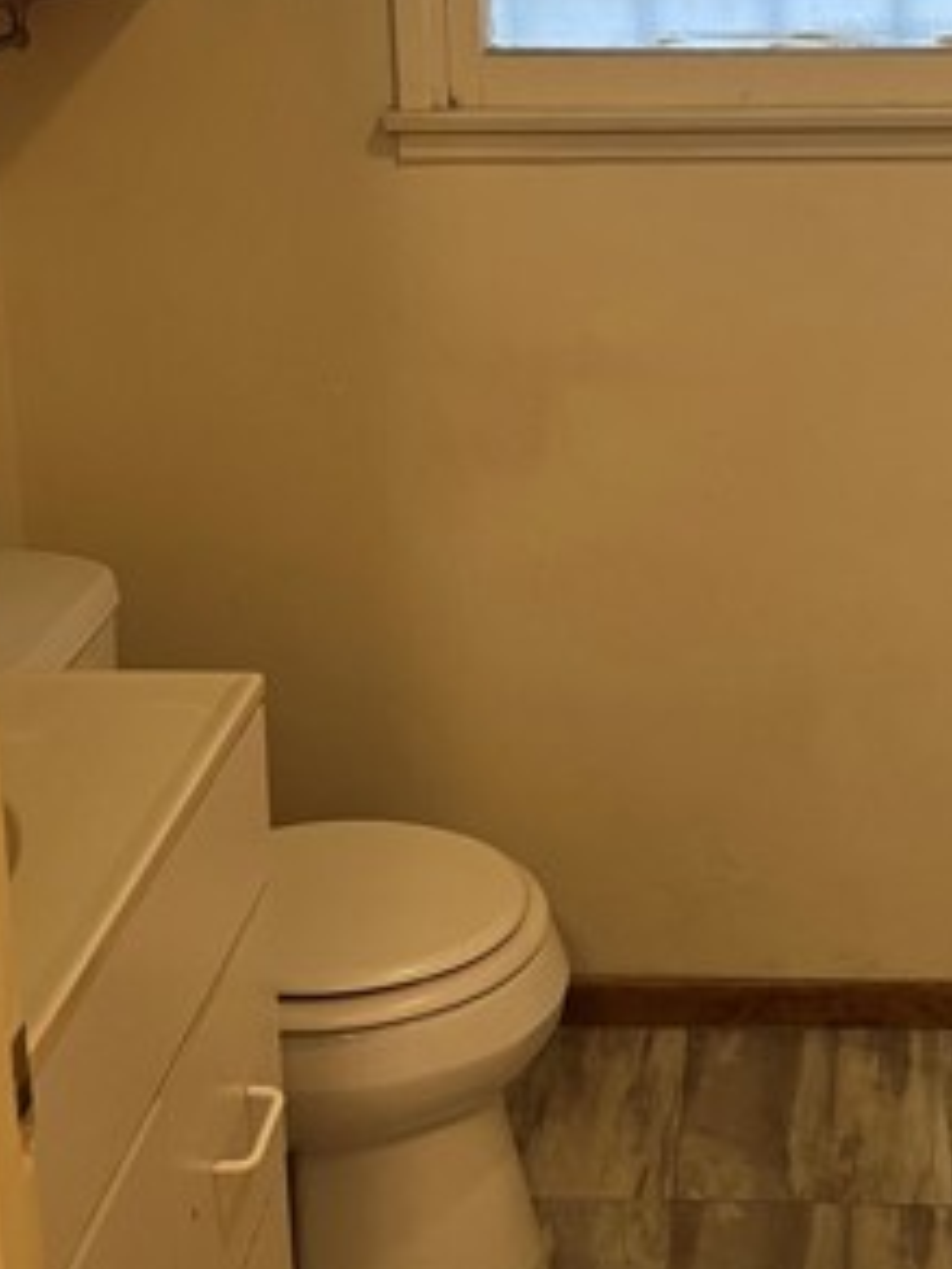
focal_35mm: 57
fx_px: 2090
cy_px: 256
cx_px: 700
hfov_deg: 25.4
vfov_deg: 32.9
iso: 160
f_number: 1.5
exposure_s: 1/60
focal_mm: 5.7
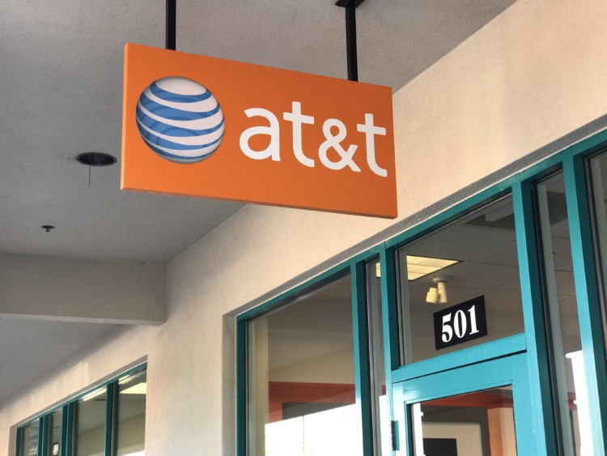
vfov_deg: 25.7
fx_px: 1000
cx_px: 304
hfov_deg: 33.8
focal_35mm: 57
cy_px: 228
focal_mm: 6.6
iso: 40
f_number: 2.8
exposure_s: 1/60
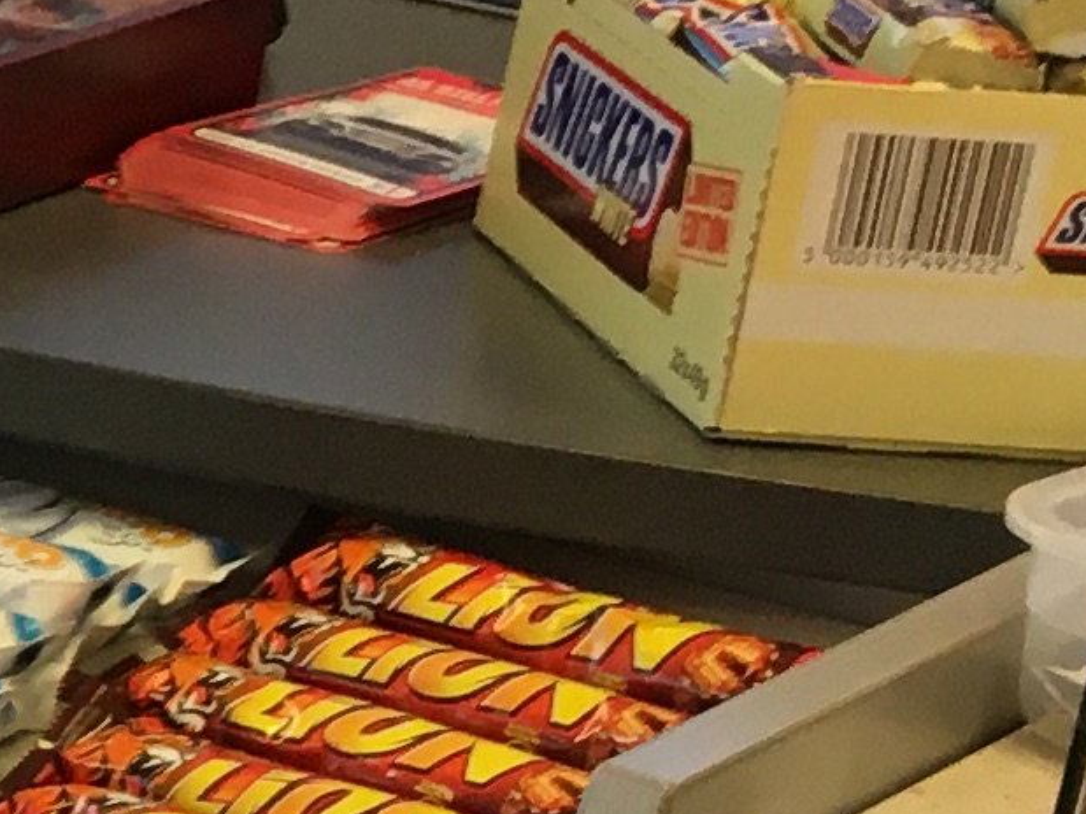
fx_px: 5928
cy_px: 993
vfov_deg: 7.8
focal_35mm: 189
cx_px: -1590
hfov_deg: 9.3
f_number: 2.2
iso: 64
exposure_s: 1/33
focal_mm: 4.15
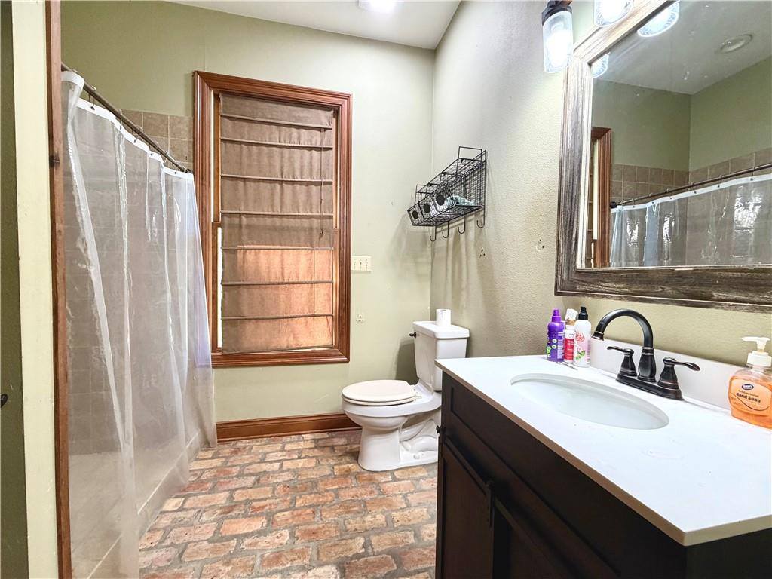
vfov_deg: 85.7
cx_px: 386
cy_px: 290
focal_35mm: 14
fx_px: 312
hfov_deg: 102.1
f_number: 2.2
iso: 200
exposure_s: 1/60
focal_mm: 2.22
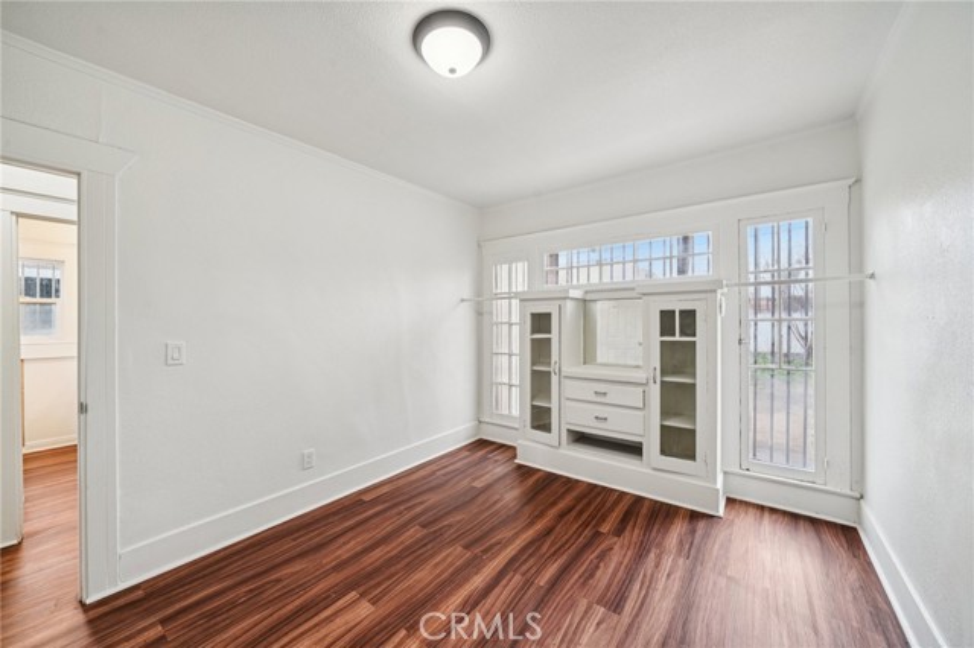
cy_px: 324
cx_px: 487
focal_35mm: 13
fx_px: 352
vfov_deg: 85.4
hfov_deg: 108.4
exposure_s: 1/15
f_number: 8
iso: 400
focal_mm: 13
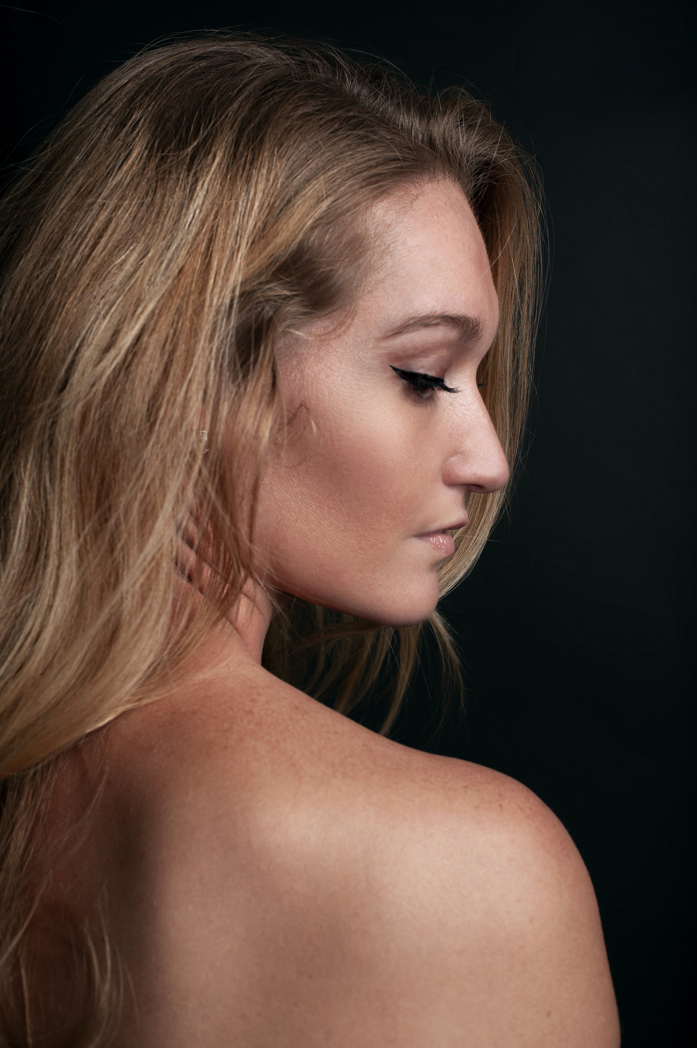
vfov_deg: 39.6
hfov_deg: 27.0
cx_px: 348
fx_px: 1454
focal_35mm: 50
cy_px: 524
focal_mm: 50
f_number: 6.3
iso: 100
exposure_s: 1/250
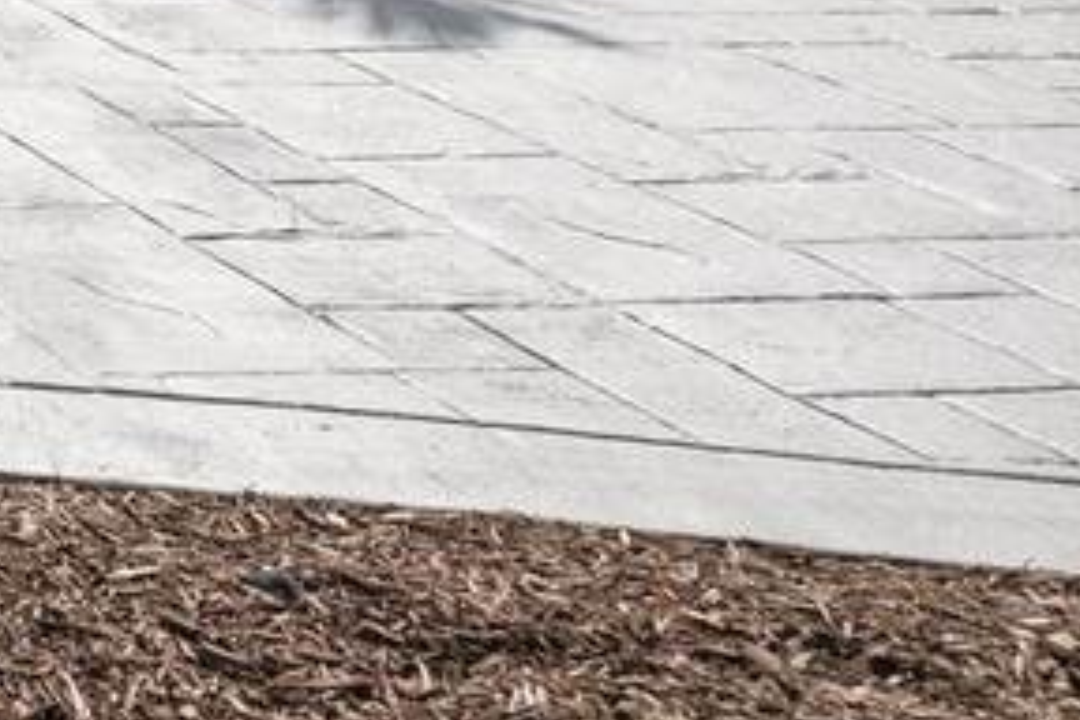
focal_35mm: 71
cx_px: -1226
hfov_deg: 17.3
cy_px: -549
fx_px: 2130
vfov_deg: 16.3
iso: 250
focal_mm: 16
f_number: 7.1
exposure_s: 1/320
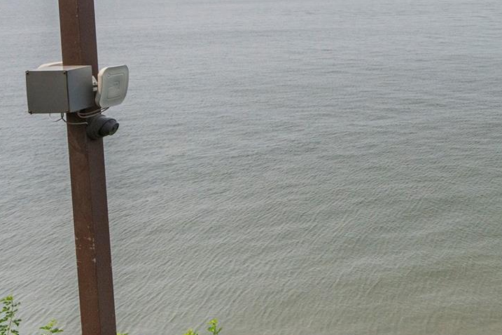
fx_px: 558
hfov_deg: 39.9
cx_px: 545
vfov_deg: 30.8
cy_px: -7
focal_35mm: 40
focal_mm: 14
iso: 800
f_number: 13
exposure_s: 1/1600
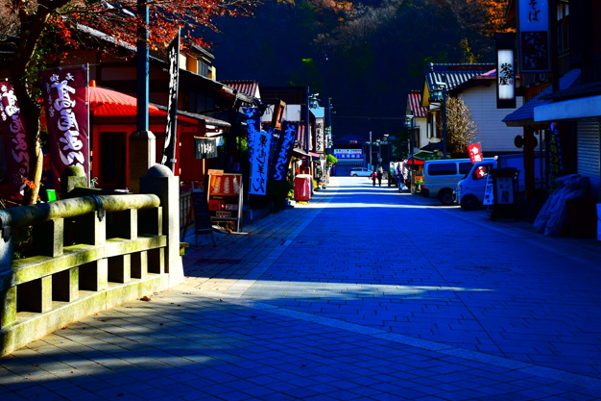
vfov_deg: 24.7
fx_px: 901
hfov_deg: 36.2
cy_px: 88
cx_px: 162
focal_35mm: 54
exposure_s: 1/250
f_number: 8
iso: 200
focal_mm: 22
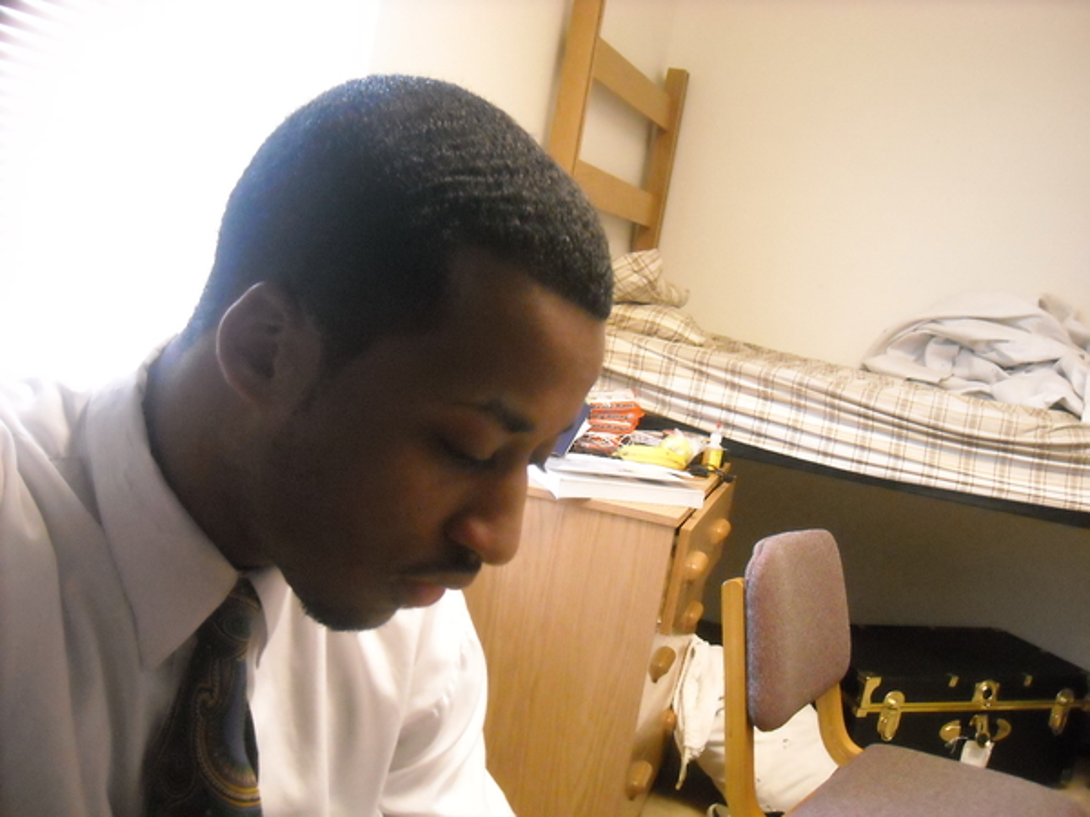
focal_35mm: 35
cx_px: 545
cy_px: 408
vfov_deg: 40.7
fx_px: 1102
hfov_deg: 52.6
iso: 800
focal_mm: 5.7
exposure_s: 1/61
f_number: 2.8
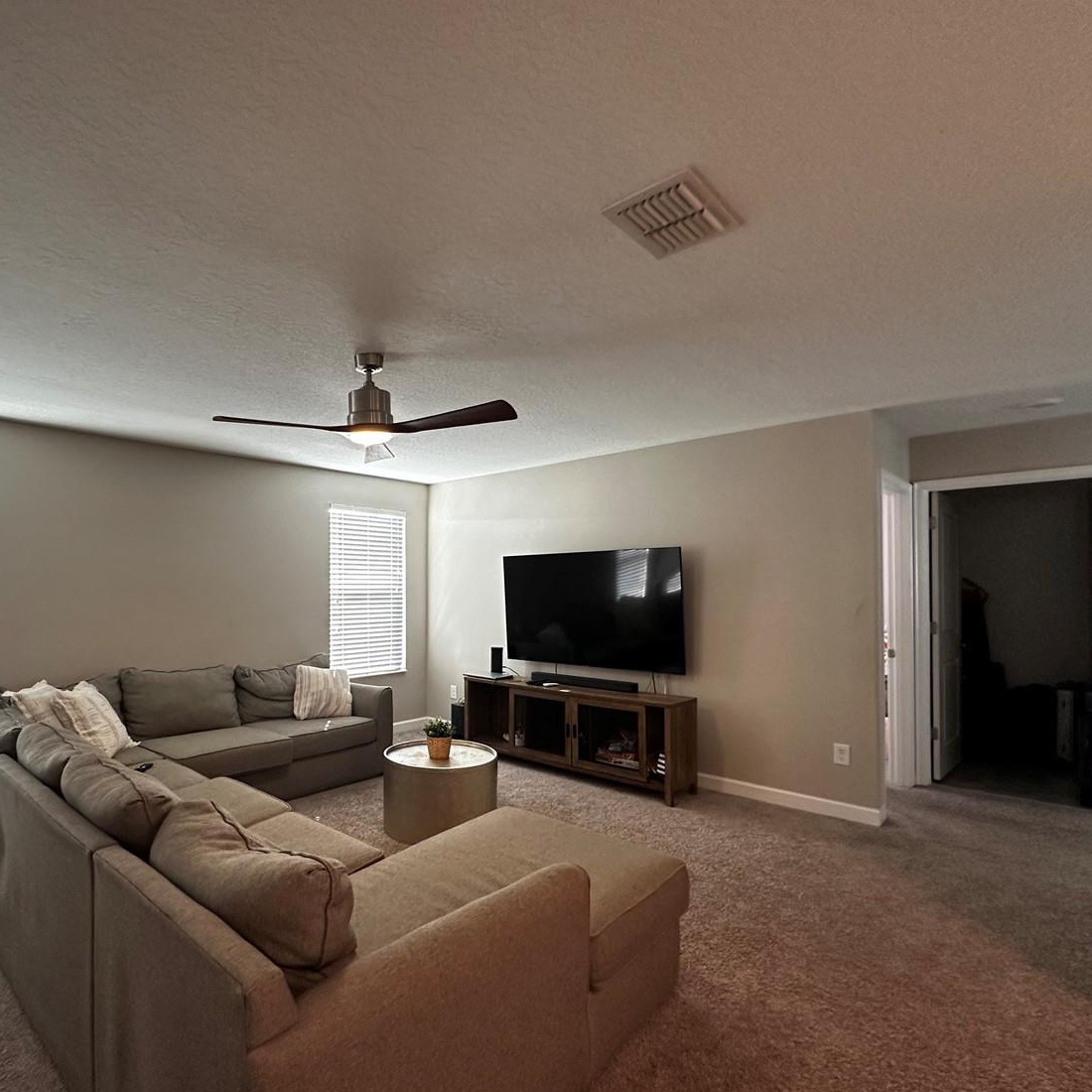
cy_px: 580
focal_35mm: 18
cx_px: 423
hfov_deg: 79.5
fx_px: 642
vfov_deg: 80.6
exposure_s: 1/60
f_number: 2.2
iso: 250
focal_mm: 2.22
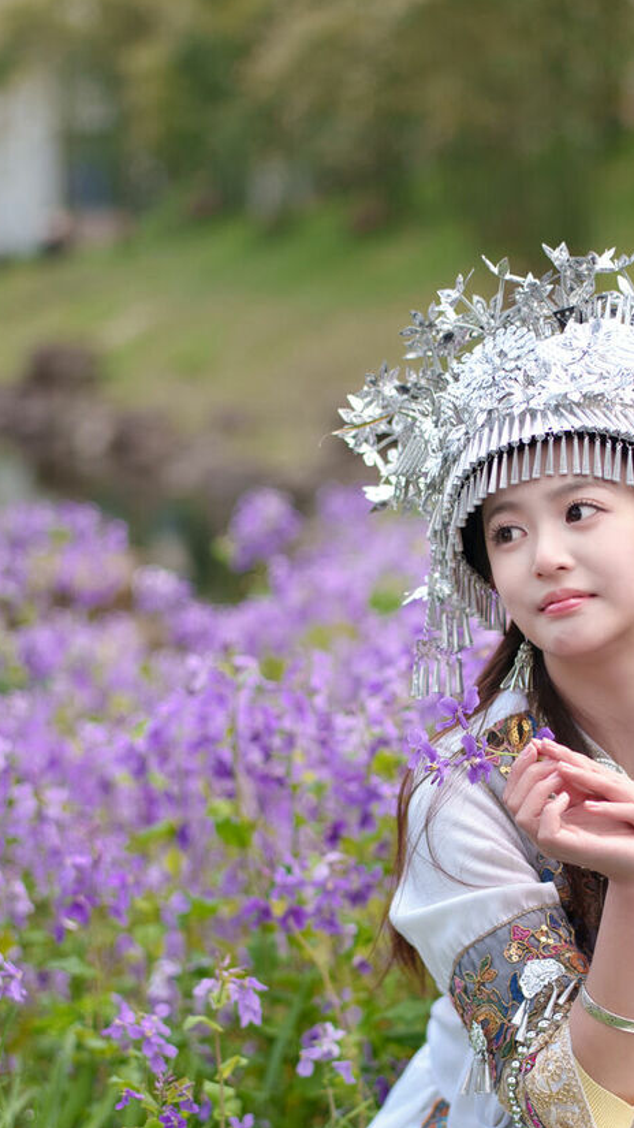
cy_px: 821
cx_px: 404
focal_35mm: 100
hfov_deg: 12.1
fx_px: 2989
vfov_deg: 21.2
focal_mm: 50
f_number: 1.4
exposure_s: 1/800
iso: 100
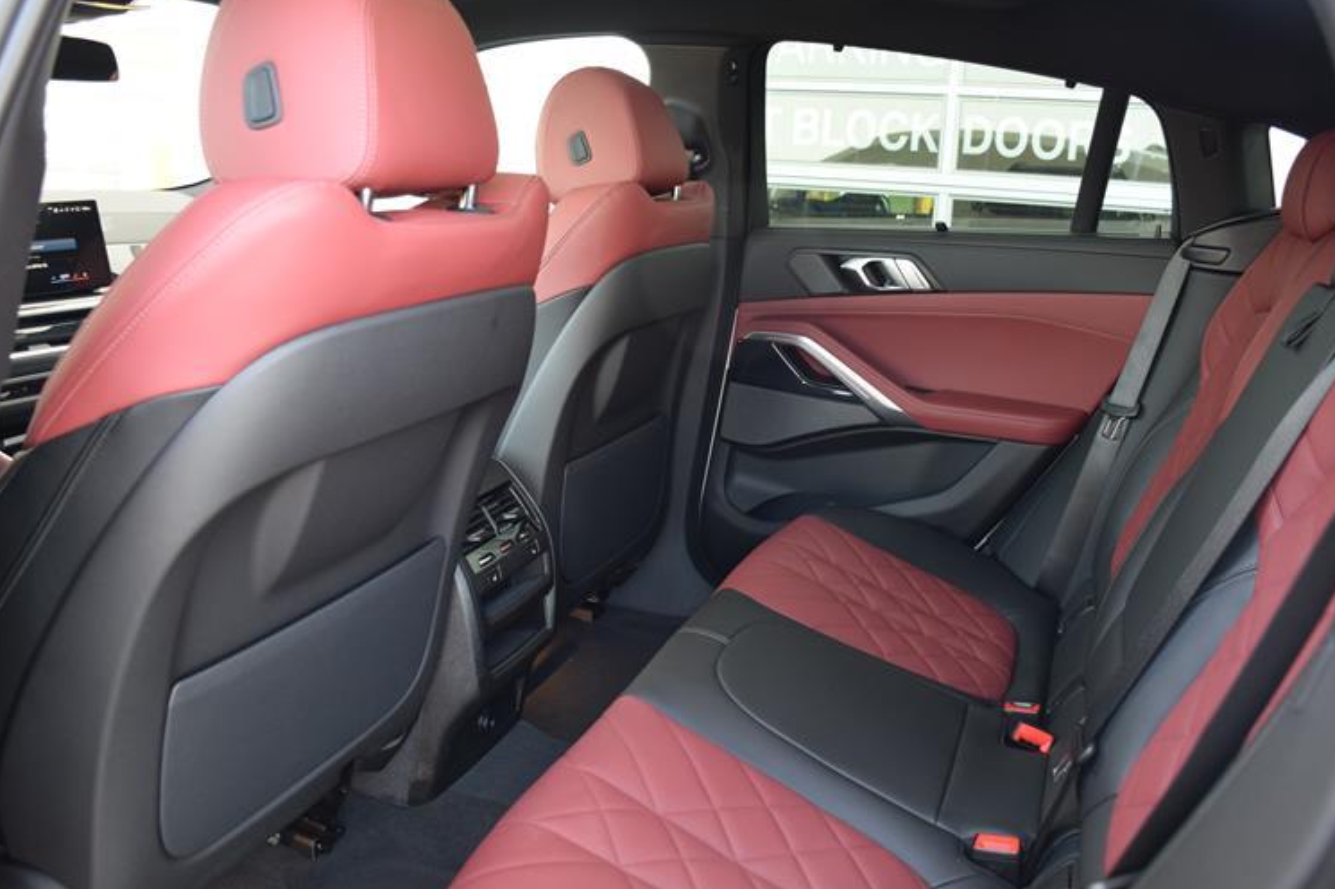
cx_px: 681
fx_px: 1075
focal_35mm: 29
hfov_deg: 63.7
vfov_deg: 44.9
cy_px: 436
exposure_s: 1/60
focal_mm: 18
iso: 900
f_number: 3.5
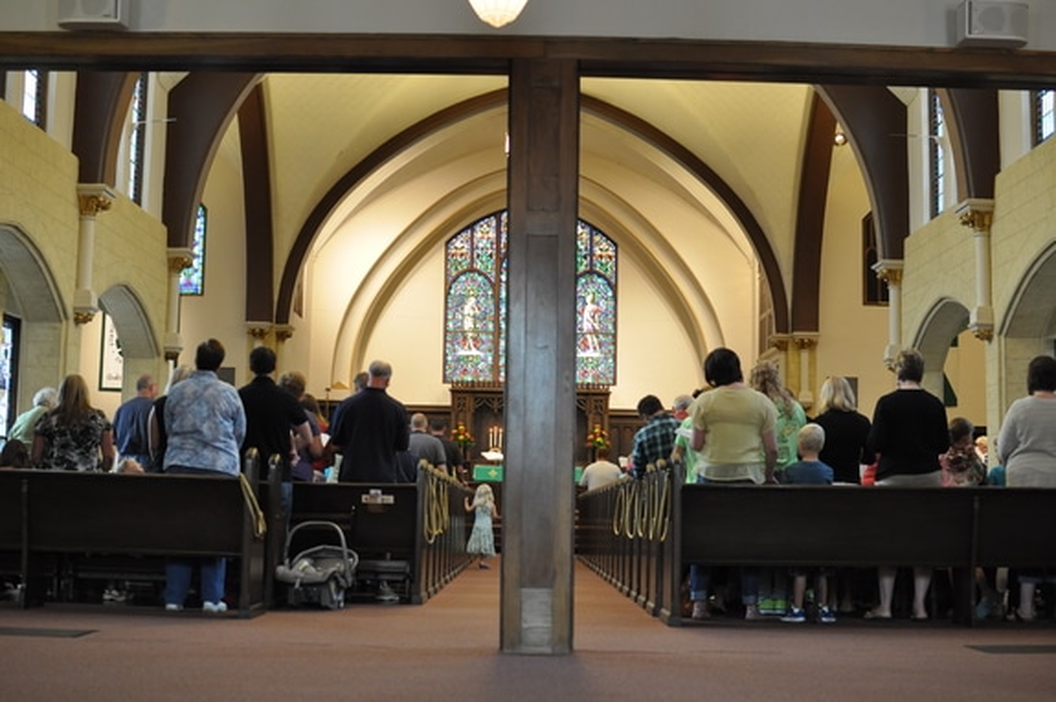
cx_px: 528
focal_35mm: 52
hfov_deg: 37.9
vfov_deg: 25.7
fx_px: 1538
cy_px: 351
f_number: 3.2
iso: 800
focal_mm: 35
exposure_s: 1/40
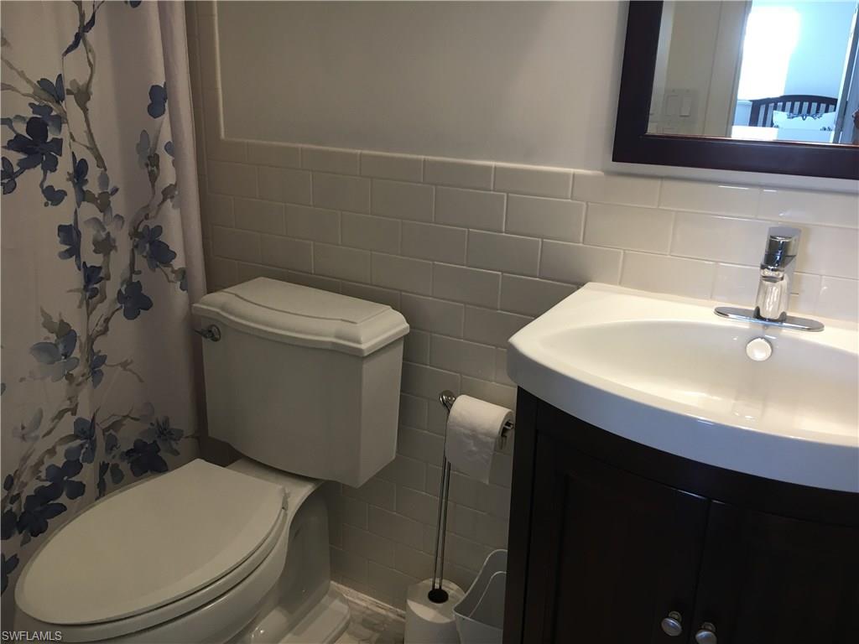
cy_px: 322
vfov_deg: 48.2
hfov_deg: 61.7
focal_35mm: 29
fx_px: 720
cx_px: 430
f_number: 2.2
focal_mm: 4.15
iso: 64
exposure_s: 1/30
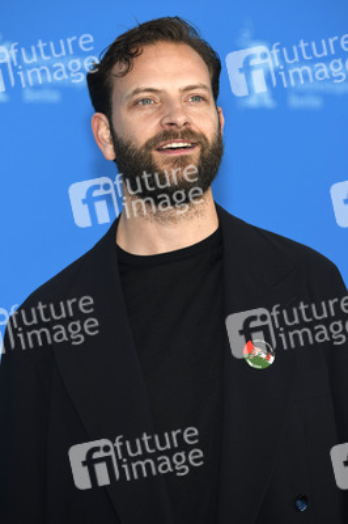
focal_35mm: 150
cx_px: 174
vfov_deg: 13.7
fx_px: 2179
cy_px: 262
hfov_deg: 9.1
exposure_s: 1/400
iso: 640
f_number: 4
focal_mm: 150
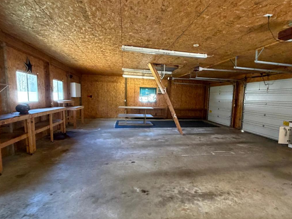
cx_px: 166
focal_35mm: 20
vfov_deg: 65.9
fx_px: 169
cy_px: 118
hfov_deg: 81.3
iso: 500
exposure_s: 1/60
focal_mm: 2.22
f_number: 2.2
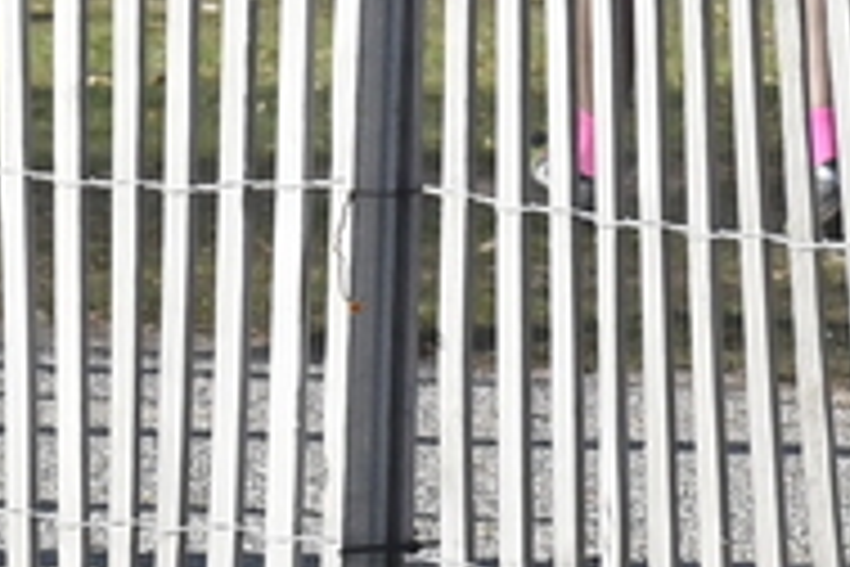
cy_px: 495
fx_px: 29464
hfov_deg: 1.6
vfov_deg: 1.1
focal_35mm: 1248
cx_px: -1862
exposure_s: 1/1600
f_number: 10
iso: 1000
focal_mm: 105
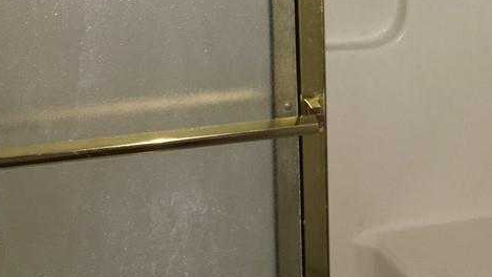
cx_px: 430
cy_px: -13
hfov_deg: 29.5
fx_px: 900
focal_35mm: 69
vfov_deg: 17.0
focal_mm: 4.15
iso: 64
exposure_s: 1/30
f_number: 2.2
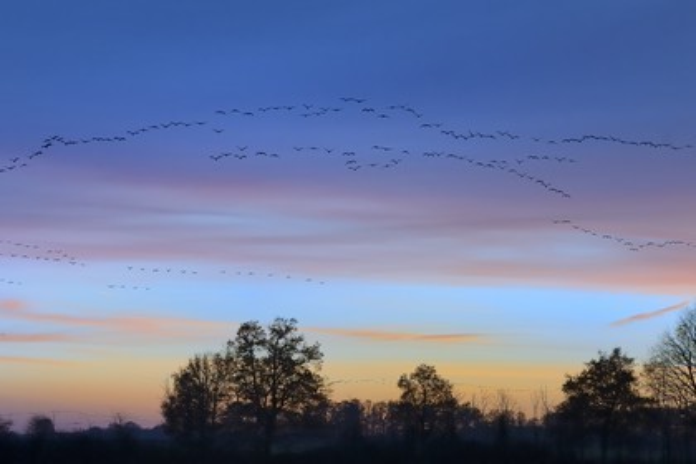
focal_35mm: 86
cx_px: 348
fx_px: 1663
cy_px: 232
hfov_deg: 23.6
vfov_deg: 15.9
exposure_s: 1/160
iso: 1600
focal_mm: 86
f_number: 6.3
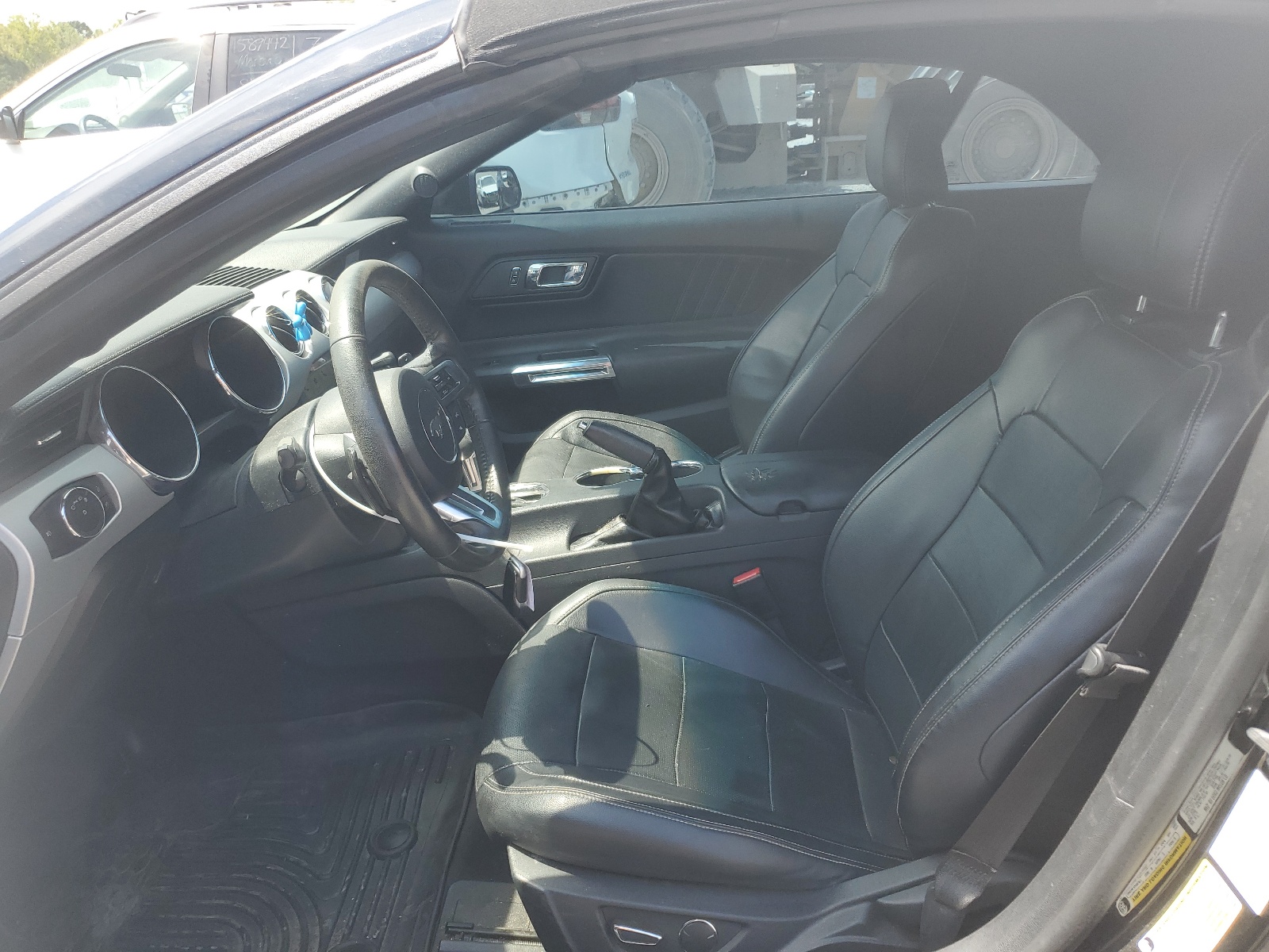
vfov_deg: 53.1
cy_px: 476
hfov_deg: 67.3
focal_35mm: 26
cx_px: 634
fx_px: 953
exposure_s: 1/588
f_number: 1.5
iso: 50
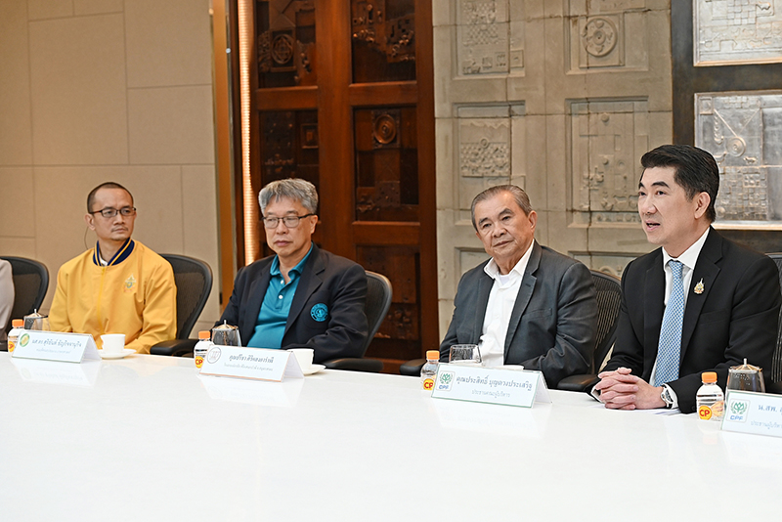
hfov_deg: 31.4
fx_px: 1391
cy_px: 261
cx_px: 391
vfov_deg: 21.3
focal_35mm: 64
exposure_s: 1/160
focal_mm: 64
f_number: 4
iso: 1000
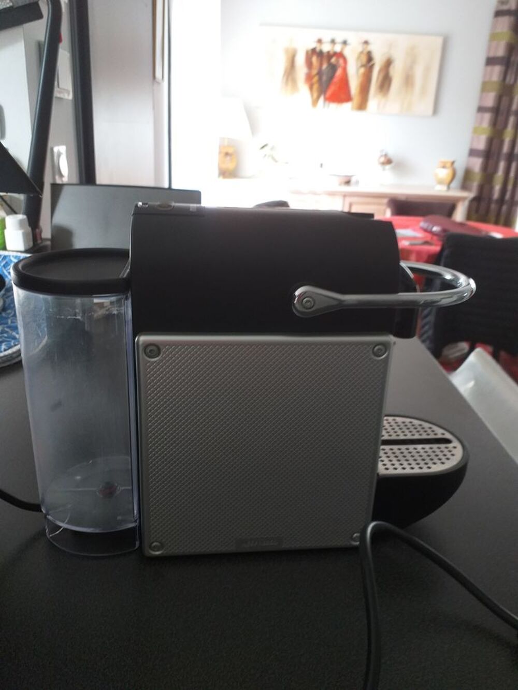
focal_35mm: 26
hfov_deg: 53.1
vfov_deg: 67.3
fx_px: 519
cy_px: 345
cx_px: 259
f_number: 1.9
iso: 80
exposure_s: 1/33
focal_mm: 3.6
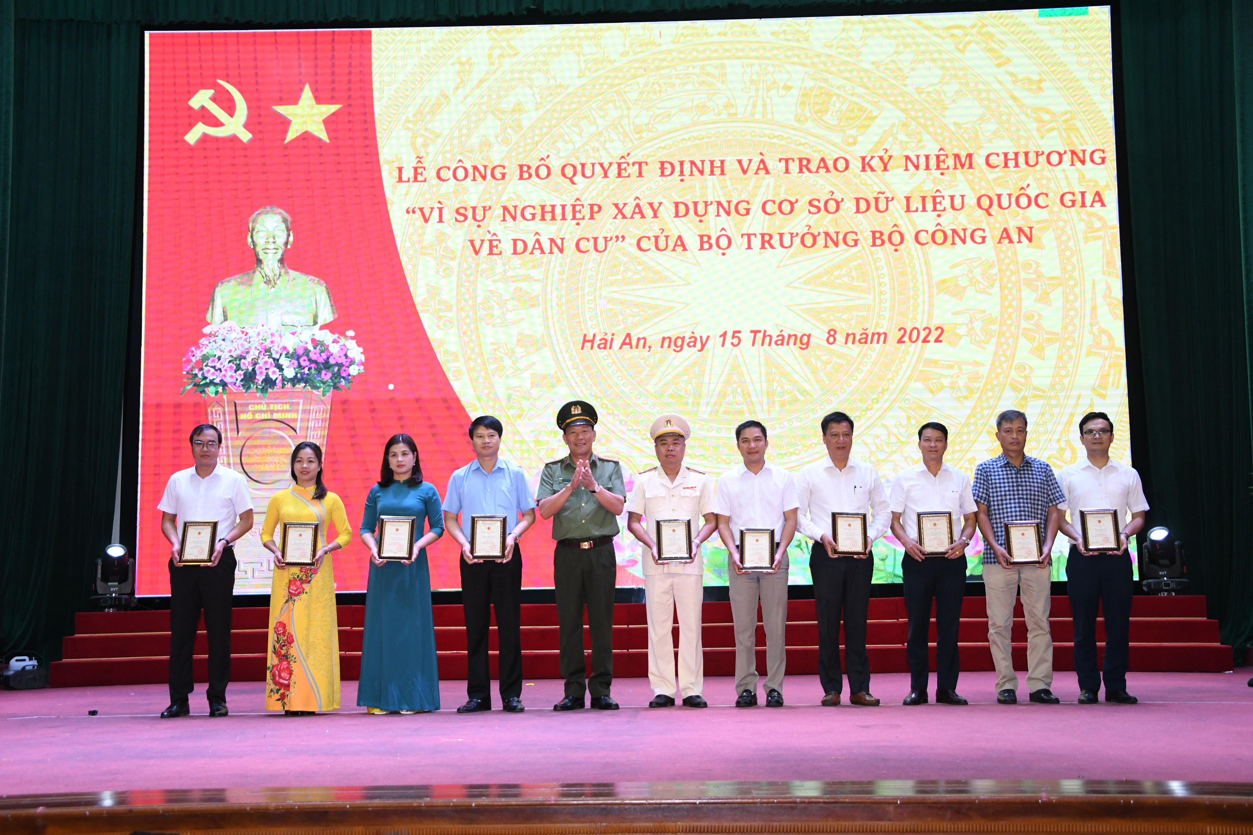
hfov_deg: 46.4
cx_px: 626
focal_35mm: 42
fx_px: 1462
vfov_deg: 31.9
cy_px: 418
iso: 1600
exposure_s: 1/200
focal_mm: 28
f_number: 4.5
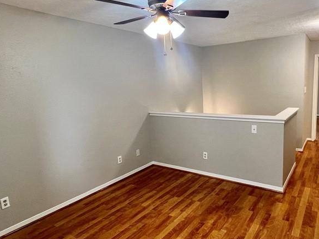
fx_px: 212
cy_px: 113
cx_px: 192
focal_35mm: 23
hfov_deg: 73.1
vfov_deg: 58.8
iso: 160
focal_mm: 1.57
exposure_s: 1/60
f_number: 1.8
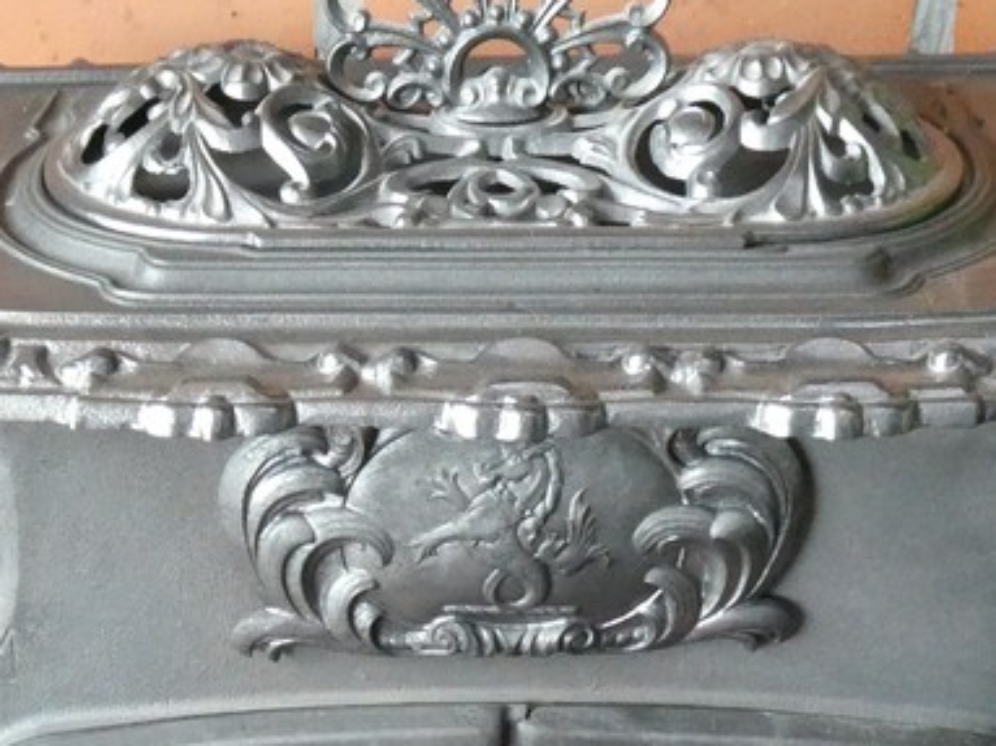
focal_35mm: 88
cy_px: 912
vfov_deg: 16.1
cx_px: 320
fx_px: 2531
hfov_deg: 22.2
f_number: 3.5
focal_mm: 5.4
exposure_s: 1/80
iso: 1000
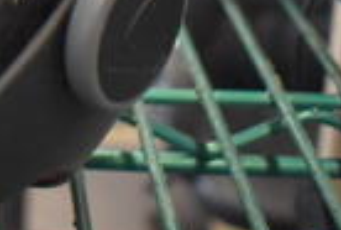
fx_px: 1131
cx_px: -237
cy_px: -183
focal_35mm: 119
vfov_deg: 10.9
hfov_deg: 15.2
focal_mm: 18
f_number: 3.5
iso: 3200
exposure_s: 1/125
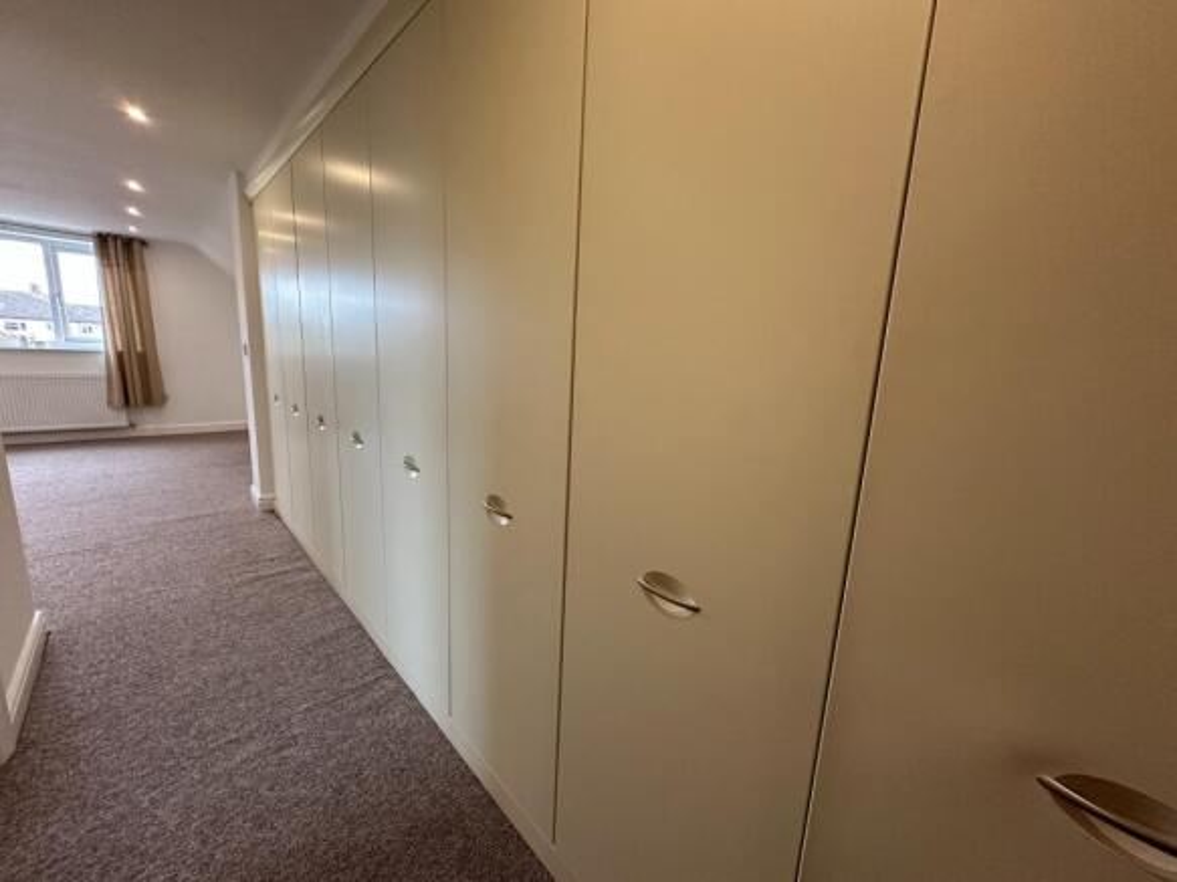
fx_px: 476
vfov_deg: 85.7
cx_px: 588
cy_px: 441
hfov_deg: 102.1
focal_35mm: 14
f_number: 2.2
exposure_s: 1/100
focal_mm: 2.22
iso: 250
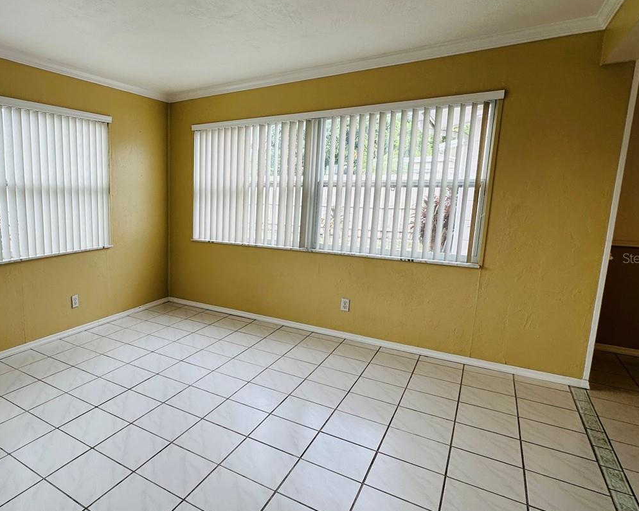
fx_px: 416
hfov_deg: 70.6
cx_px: 169
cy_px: 258
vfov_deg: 63.1
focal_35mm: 22
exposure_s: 1/141
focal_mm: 2.22
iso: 40
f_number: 2.2
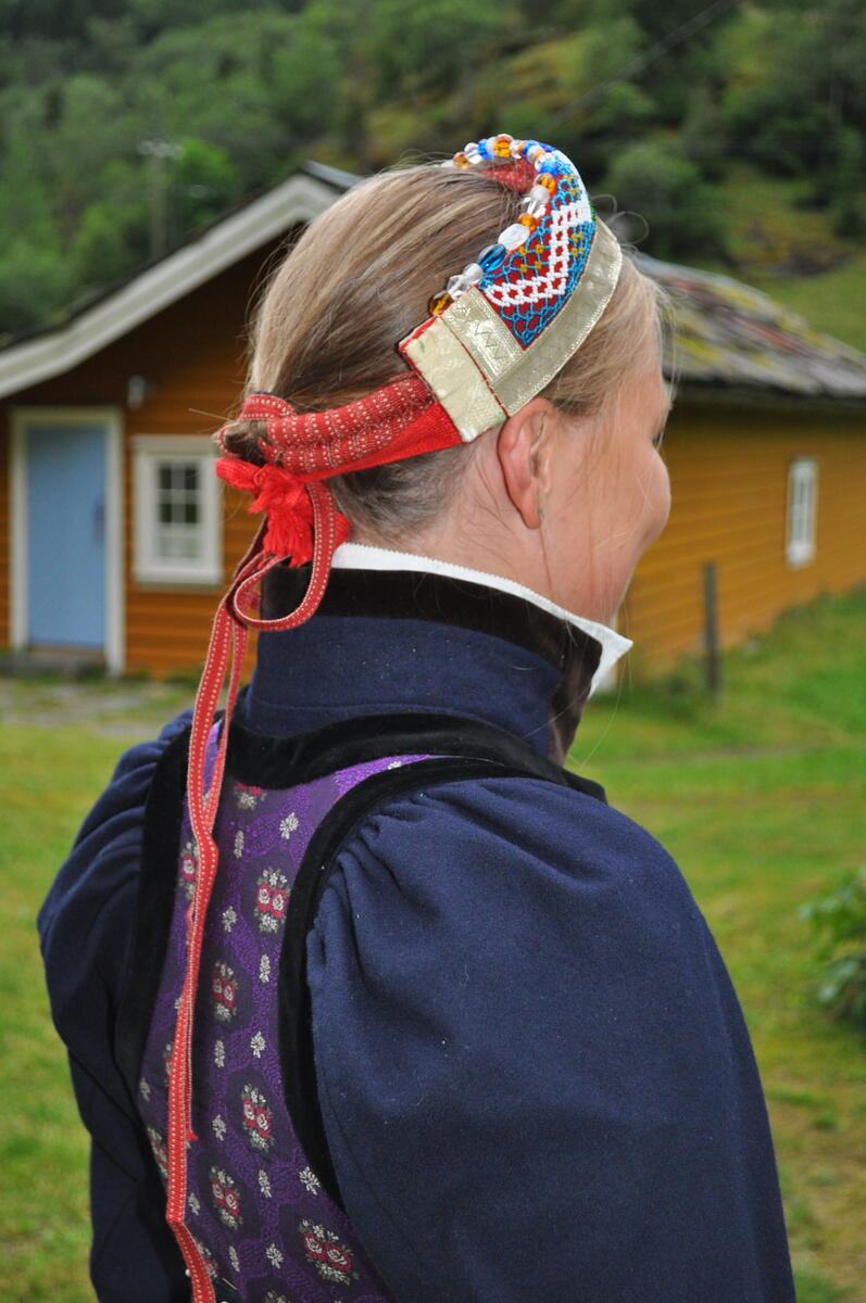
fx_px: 1953
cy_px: 652
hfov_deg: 25.0
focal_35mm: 54
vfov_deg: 36.9
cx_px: 433
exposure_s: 1/60
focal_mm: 36
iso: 640
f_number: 5
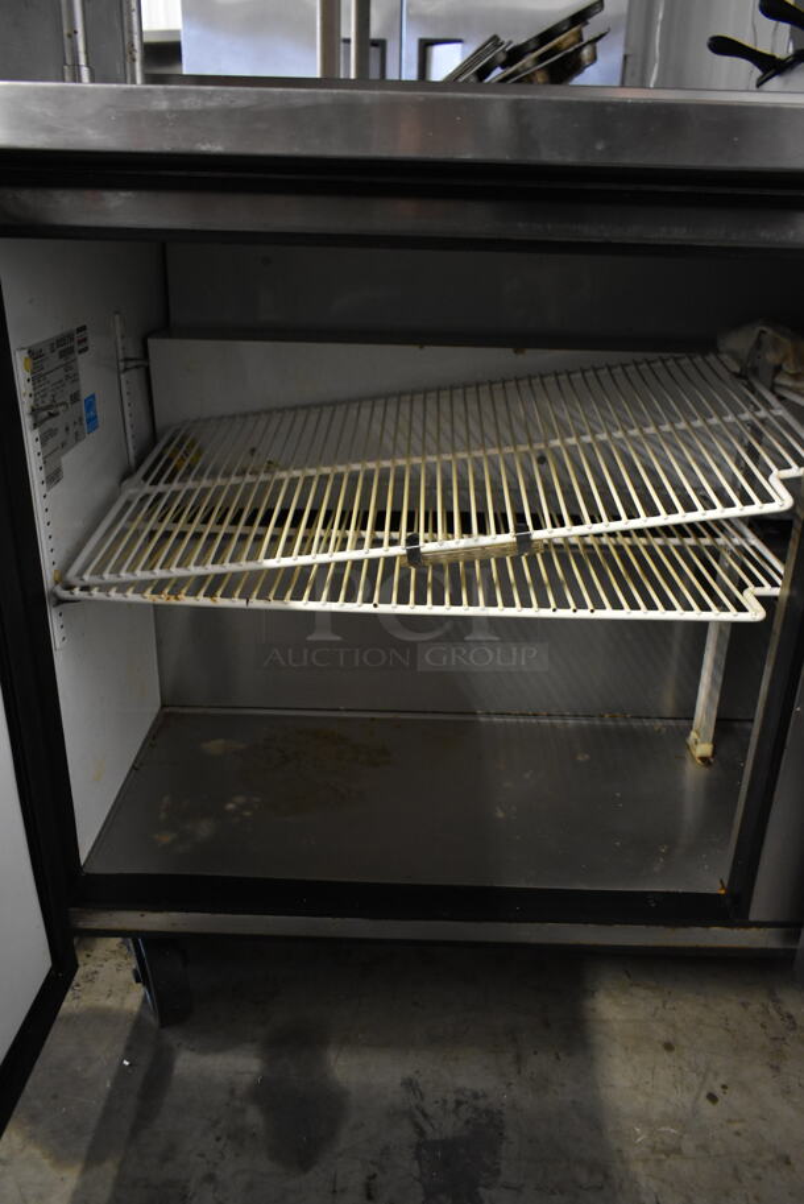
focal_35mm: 27
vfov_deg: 67.3
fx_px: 903
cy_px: 602
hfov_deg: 48.0
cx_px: 402
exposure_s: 1/30
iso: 2200
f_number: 3.5
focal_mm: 18
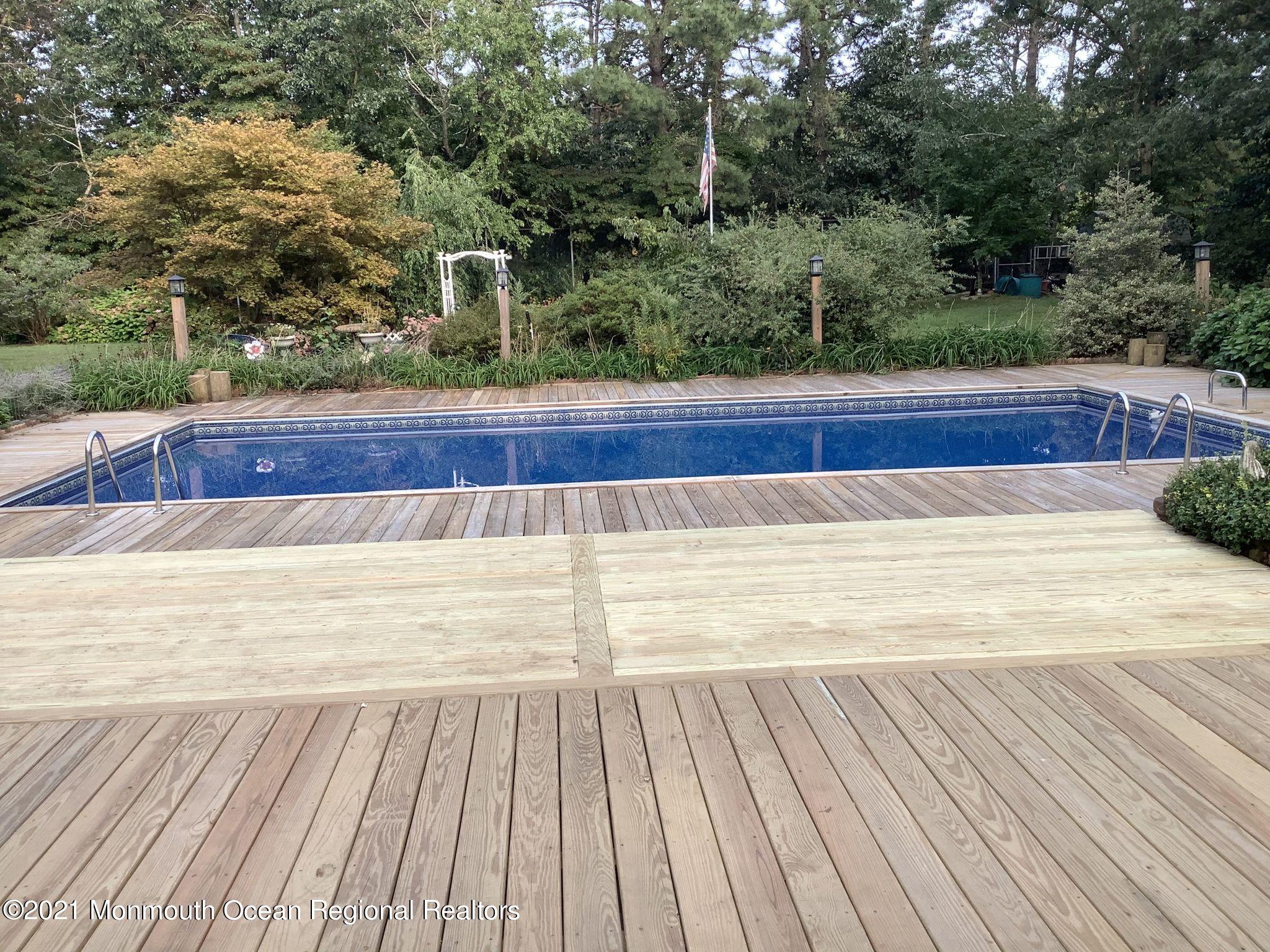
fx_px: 1137
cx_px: 635
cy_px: 476
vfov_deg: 45.4
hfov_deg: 58.4
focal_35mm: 31
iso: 25
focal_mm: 3.3
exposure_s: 1/150
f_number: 2.4
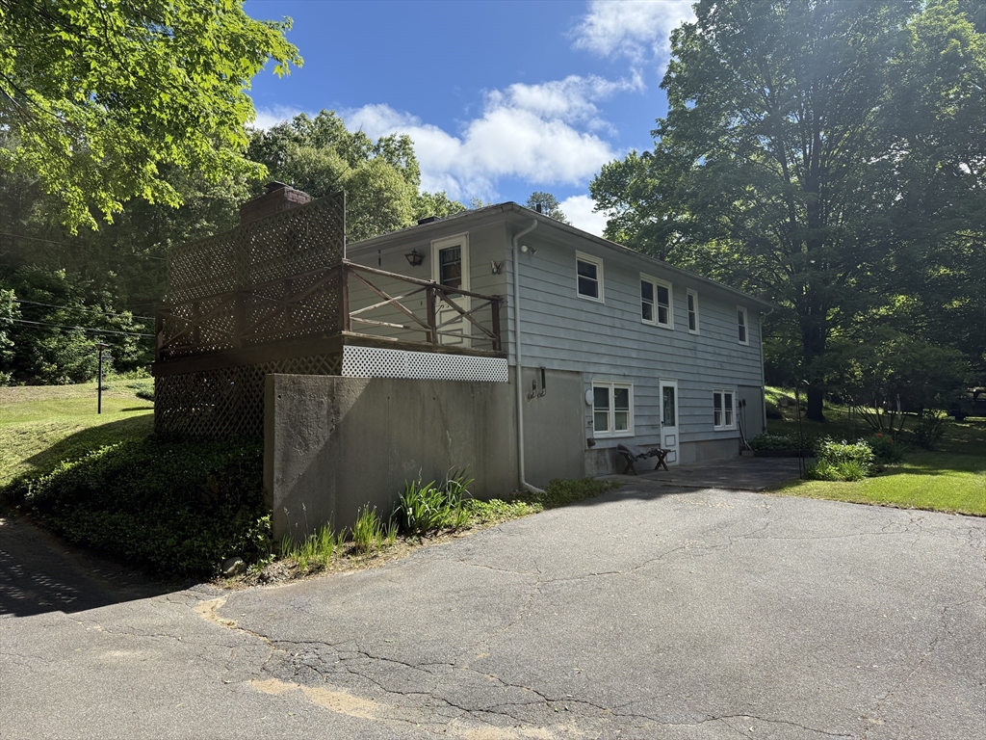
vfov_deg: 56.8
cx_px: 493
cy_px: 370
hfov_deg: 71.6
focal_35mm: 24
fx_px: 684
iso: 100
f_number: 1.78
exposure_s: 1/4405
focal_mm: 6.76
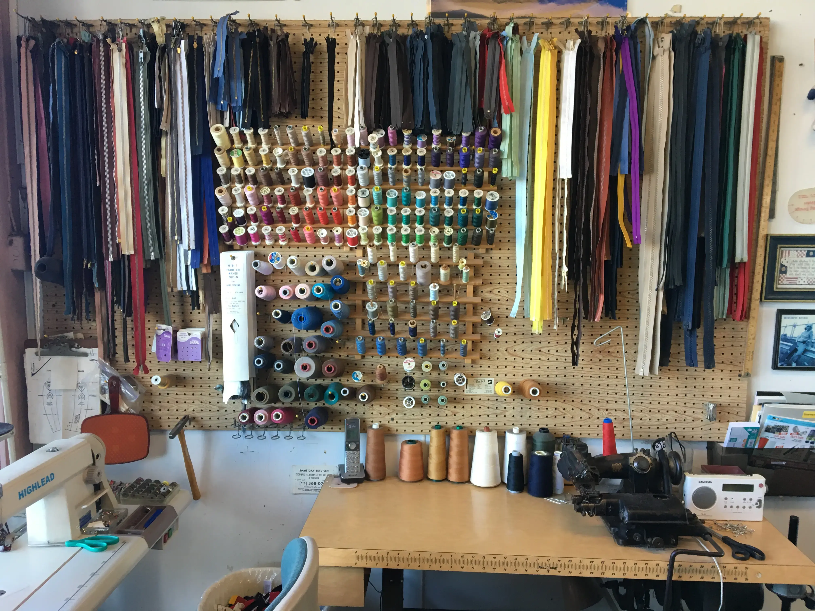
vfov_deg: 48.2
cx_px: 408
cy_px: 306
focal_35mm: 29
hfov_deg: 61.7
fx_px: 683
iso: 32
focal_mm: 4.15
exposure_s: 1/30
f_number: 2.2
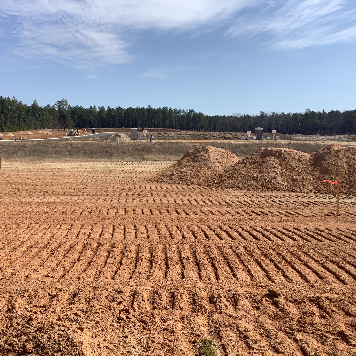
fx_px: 431
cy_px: 177
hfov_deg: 44.5
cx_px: 129
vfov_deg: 44.9
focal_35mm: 37
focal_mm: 3.3
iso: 25
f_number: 2.4
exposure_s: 1/1942
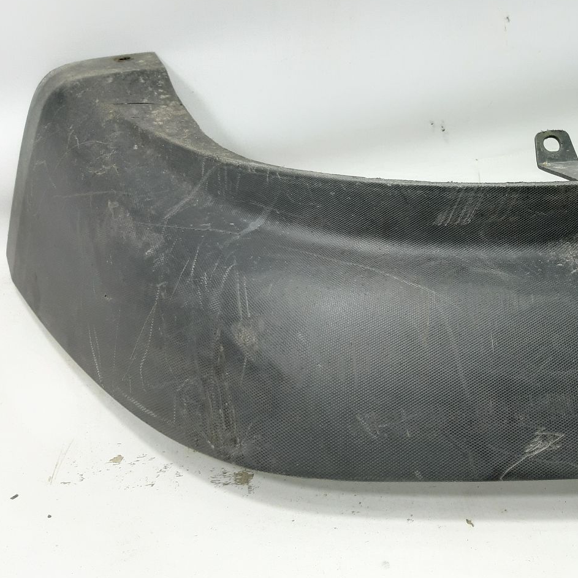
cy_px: 284
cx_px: 469
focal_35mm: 43
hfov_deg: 37.6
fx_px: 812
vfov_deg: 39.2
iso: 80
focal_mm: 3.93
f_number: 1.7
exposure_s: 1/50
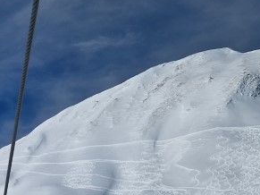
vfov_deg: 17.0
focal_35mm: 81
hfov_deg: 22.2
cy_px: 260
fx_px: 608
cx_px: -57
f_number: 1.8
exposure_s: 1/9440
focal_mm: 5.4
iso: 50
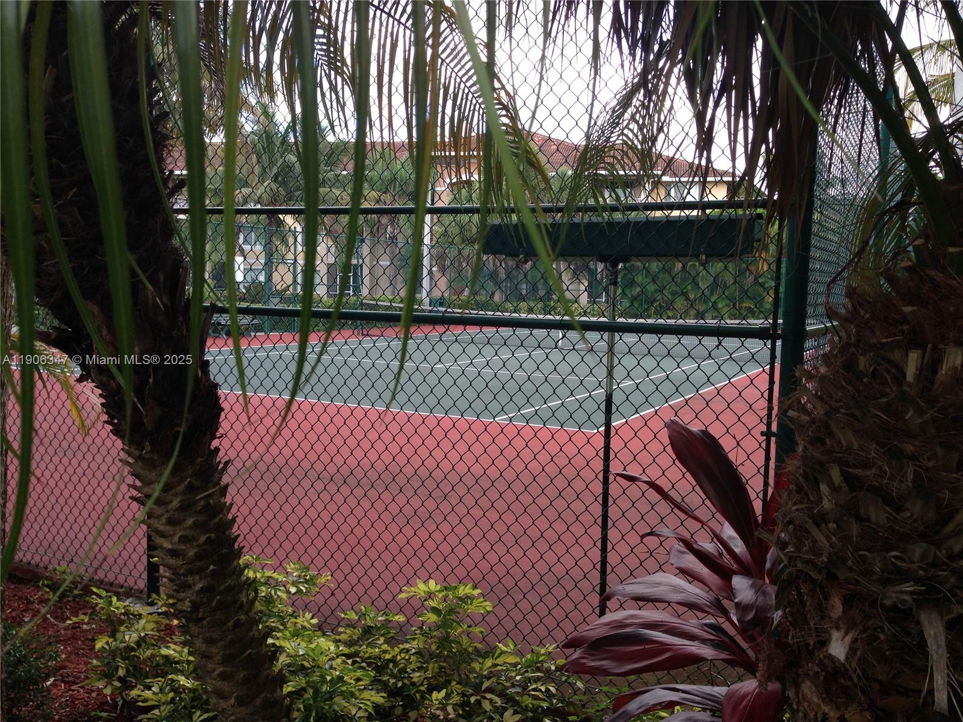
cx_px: 482
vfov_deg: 42.9
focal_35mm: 33
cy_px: 361
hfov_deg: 55.4
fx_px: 918
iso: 50
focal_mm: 4.12
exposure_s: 1/191
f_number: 2.4
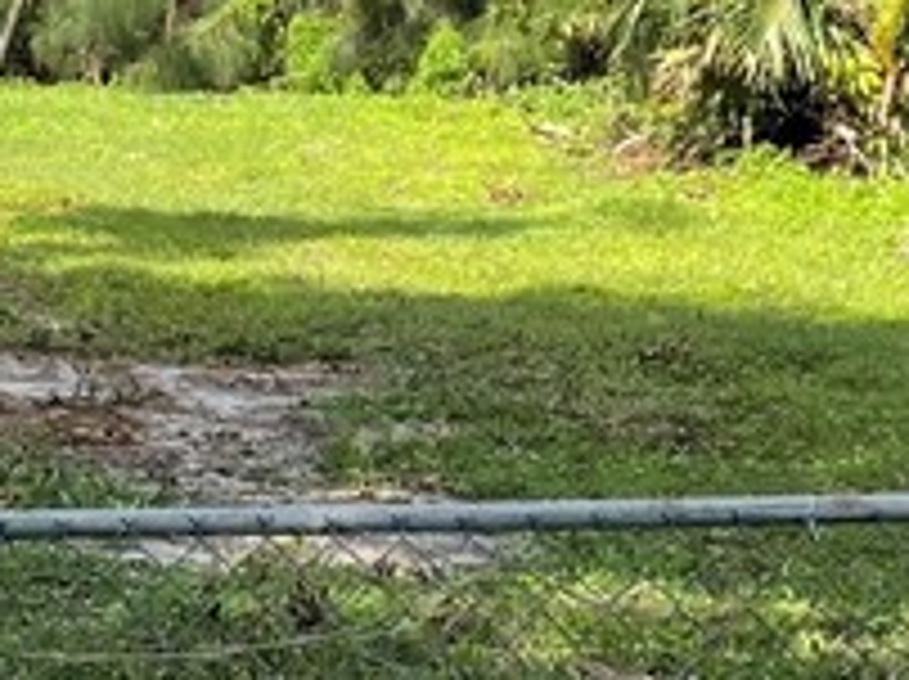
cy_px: -158
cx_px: -126
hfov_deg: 14.6
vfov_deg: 11.0
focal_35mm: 132
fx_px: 3462
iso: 32
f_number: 1.6
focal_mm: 4.2
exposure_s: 1/2132
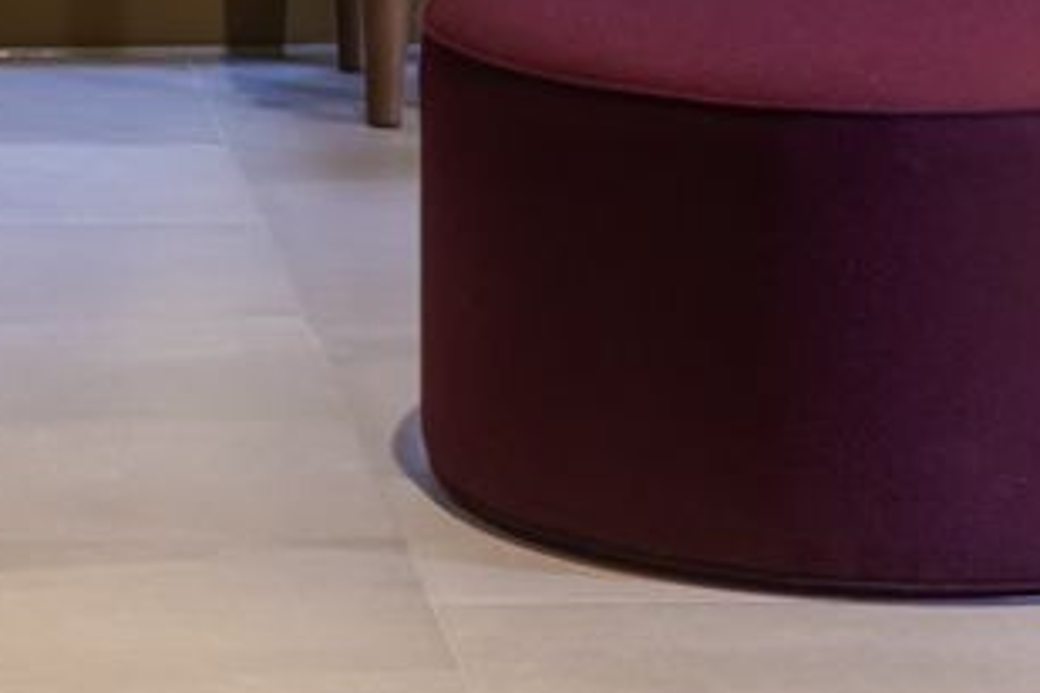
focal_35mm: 232
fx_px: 6702
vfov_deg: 5.6
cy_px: -1317
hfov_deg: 8.7
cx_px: -374
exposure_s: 1/5
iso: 320
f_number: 11
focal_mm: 35
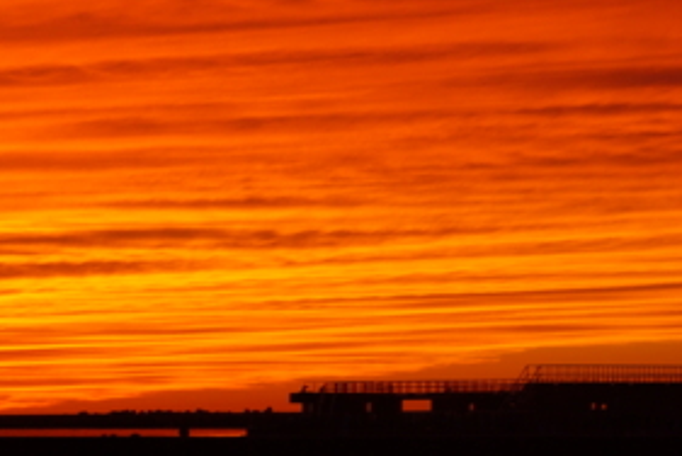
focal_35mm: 162
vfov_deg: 8.4
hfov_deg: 12.3
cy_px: 460
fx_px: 3072
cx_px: -184
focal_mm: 38
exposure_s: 1/60
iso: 100
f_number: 5
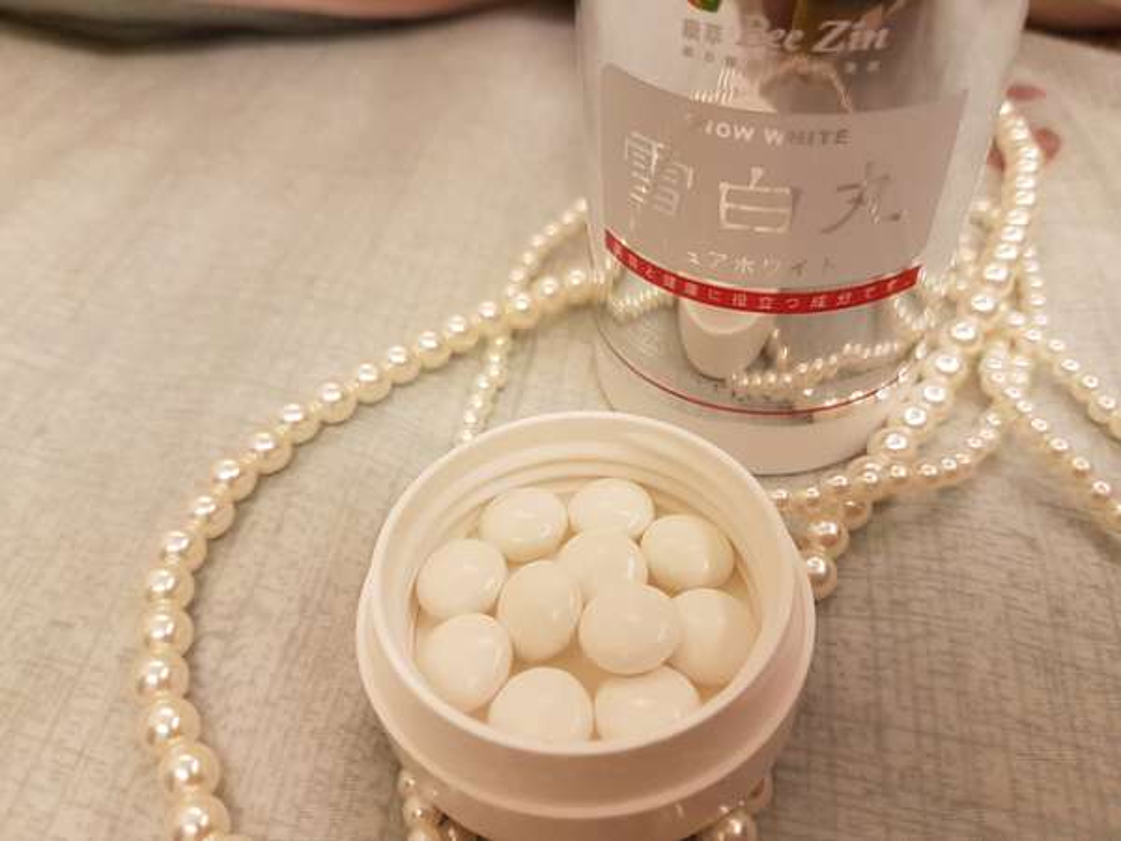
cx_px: 560
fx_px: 842
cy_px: 420
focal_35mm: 26
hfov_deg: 67.3
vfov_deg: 53.1
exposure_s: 1/40
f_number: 1.7
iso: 160
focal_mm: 4.2
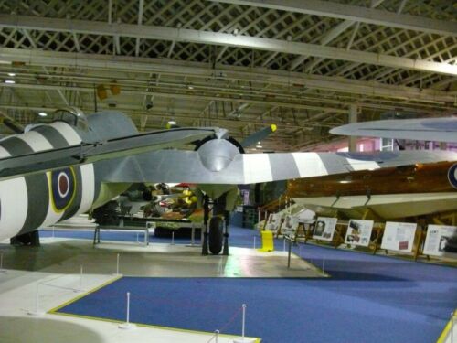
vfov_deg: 40.7
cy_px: 172
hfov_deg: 52.6
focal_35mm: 35
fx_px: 462
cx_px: 228
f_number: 2.8
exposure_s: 1/20
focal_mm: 7.4
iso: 800
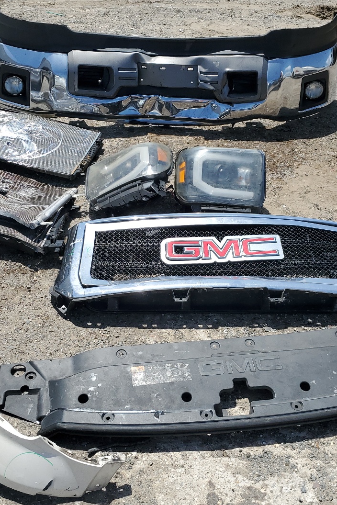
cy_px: 233
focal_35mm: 41
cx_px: 176
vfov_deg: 47.4
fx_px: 575
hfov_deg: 32.6
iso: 50
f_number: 1.5
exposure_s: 1/5000
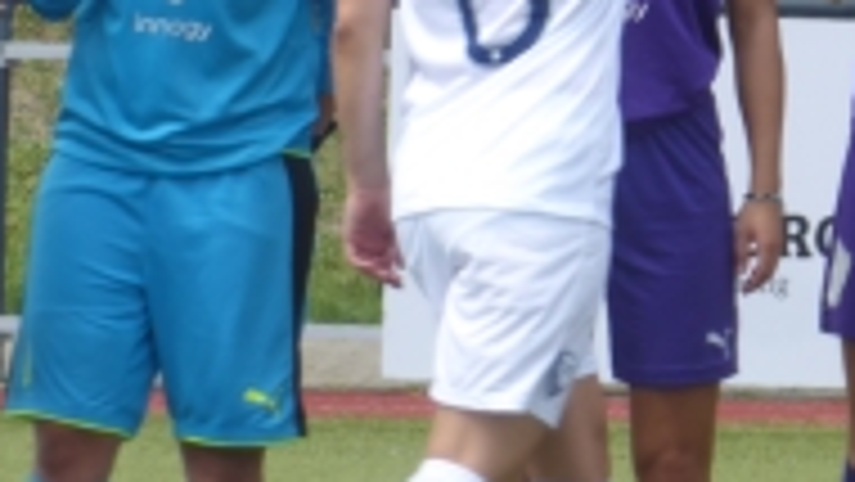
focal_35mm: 1546
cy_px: 108
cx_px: 387
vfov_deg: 0.8
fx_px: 35060
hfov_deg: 1.4
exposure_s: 1/160
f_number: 6.1
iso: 80
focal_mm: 107.5
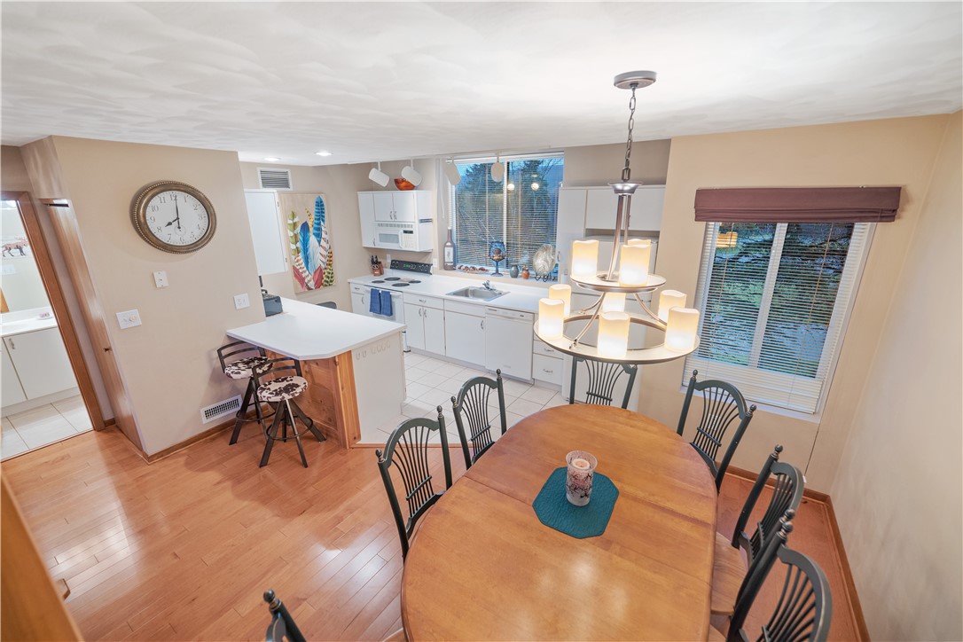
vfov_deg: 81.2
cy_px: 321
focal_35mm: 14
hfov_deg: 104.3
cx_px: 482
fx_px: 374
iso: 200
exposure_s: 1/30
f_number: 2.8
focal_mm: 14
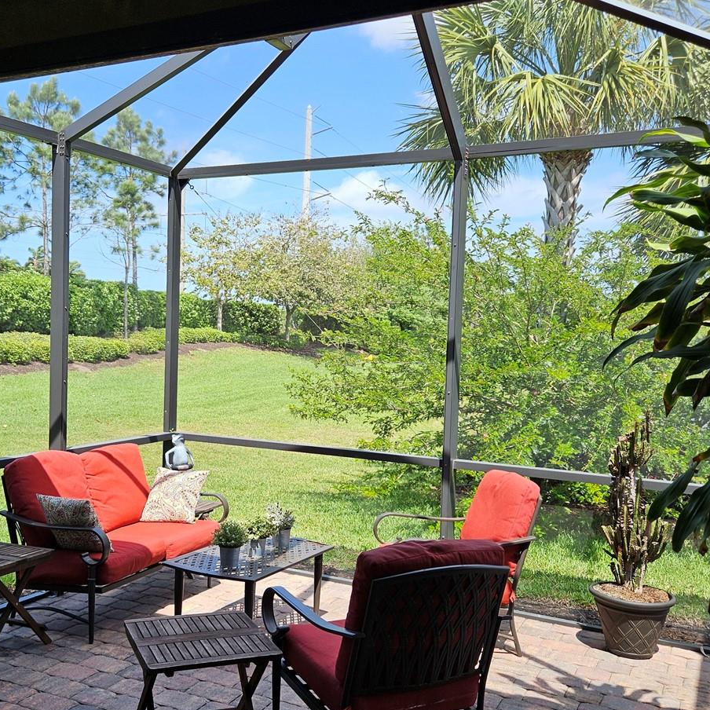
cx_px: 283
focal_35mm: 36
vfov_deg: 46.0
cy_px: 382
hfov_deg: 45.8
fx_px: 835
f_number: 1.8
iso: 25
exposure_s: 1/532
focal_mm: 5.4
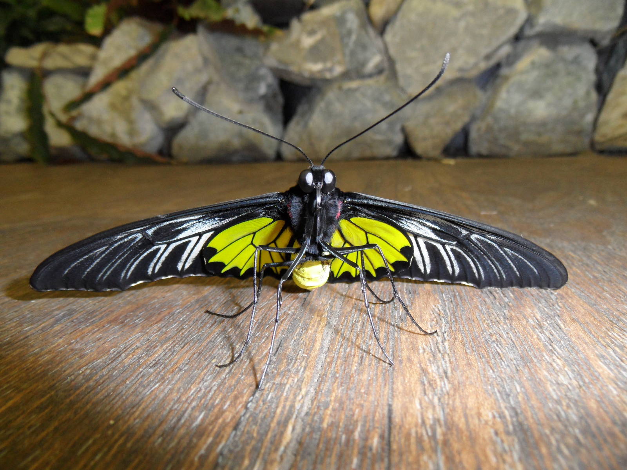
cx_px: 314
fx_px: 435
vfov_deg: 56.8
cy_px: 235
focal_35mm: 24
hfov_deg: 71.6
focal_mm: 3.9
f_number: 3.2
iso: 200
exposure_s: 1/30
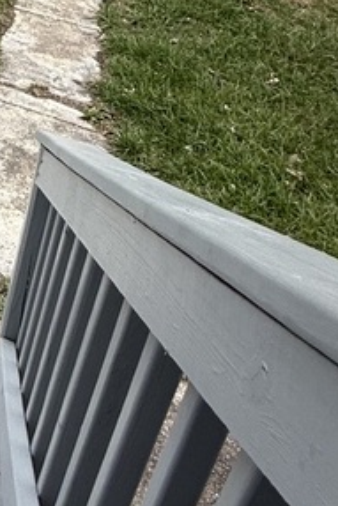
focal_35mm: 55
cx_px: -294
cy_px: -138
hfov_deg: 18.4
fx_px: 774
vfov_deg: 29.7
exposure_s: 1/218
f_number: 2.2
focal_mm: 2.22
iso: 64
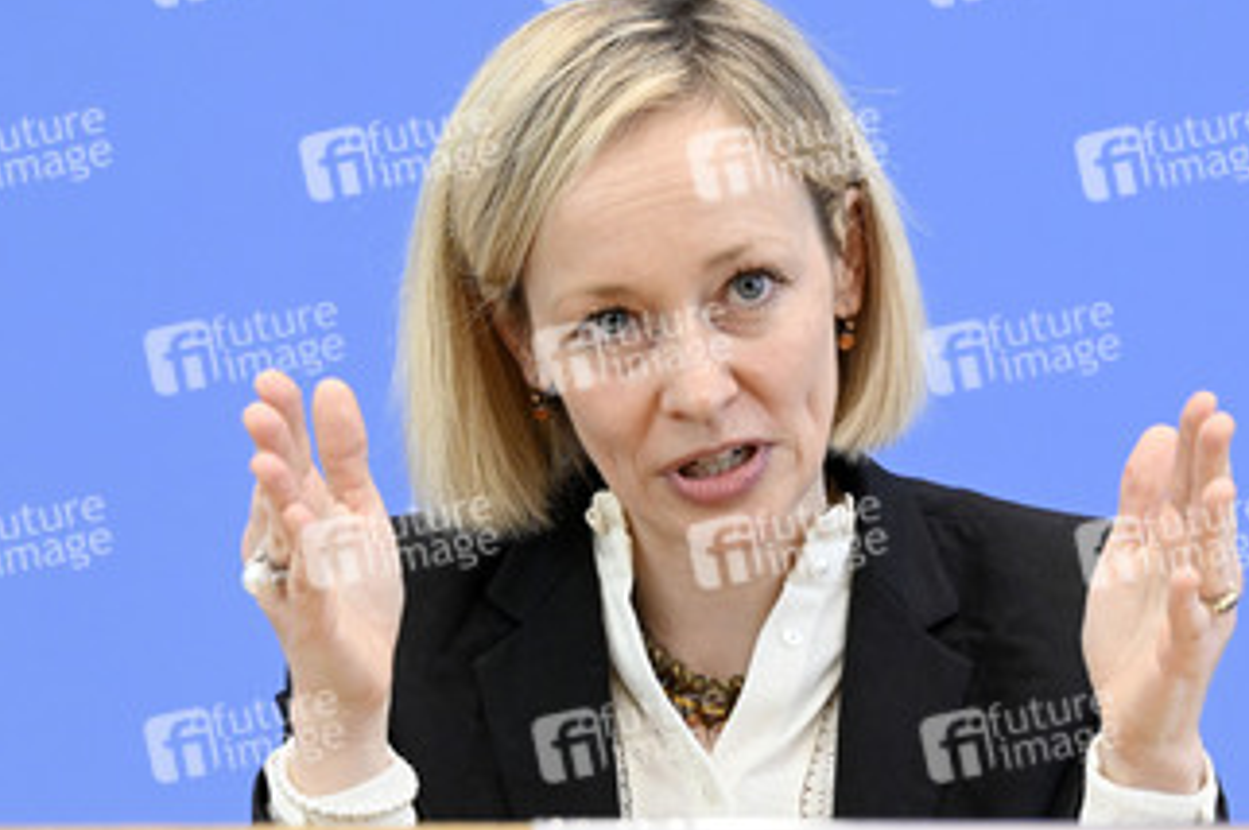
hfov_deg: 15.4
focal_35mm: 133
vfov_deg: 10.3
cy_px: 446
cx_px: 685
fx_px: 4610
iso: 4000
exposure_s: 1/400
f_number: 6.3
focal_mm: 95
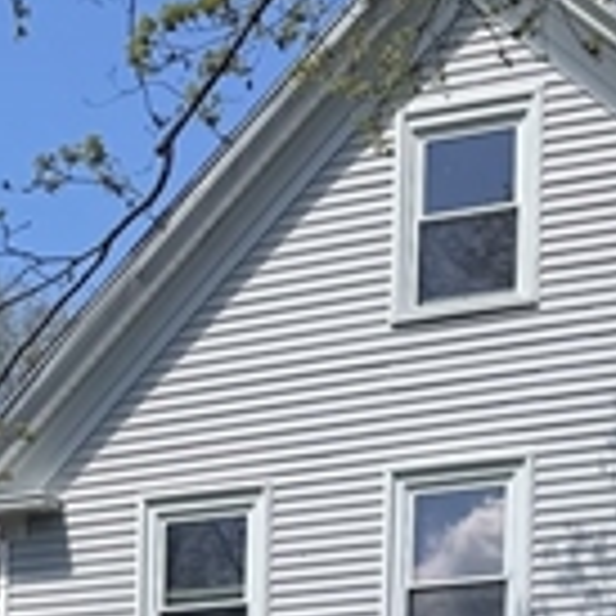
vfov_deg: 13.3
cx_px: -130
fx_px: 2396
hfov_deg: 14.2
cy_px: 1093
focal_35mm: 119
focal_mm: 6.76
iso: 80
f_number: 1.78
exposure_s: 1/3425
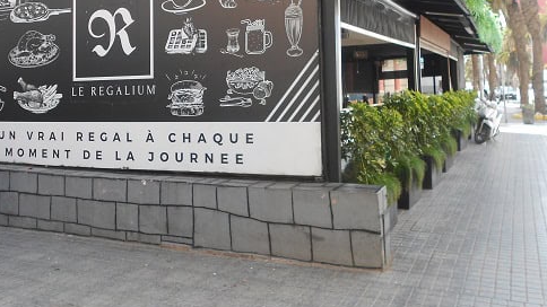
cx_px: 254
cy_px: 56
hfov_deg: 52.7
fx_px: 551
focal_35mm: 38
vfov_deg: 30.3
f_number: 3.2
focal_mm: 4.6
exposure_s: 1/100
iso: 80
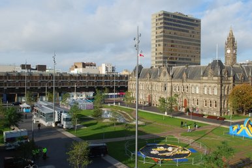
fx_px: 231
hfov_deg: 57.2
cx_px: 126
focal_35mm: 33
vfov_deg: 40.0
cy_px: 84
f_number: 20
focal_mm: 22
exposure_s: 1/25
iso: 100
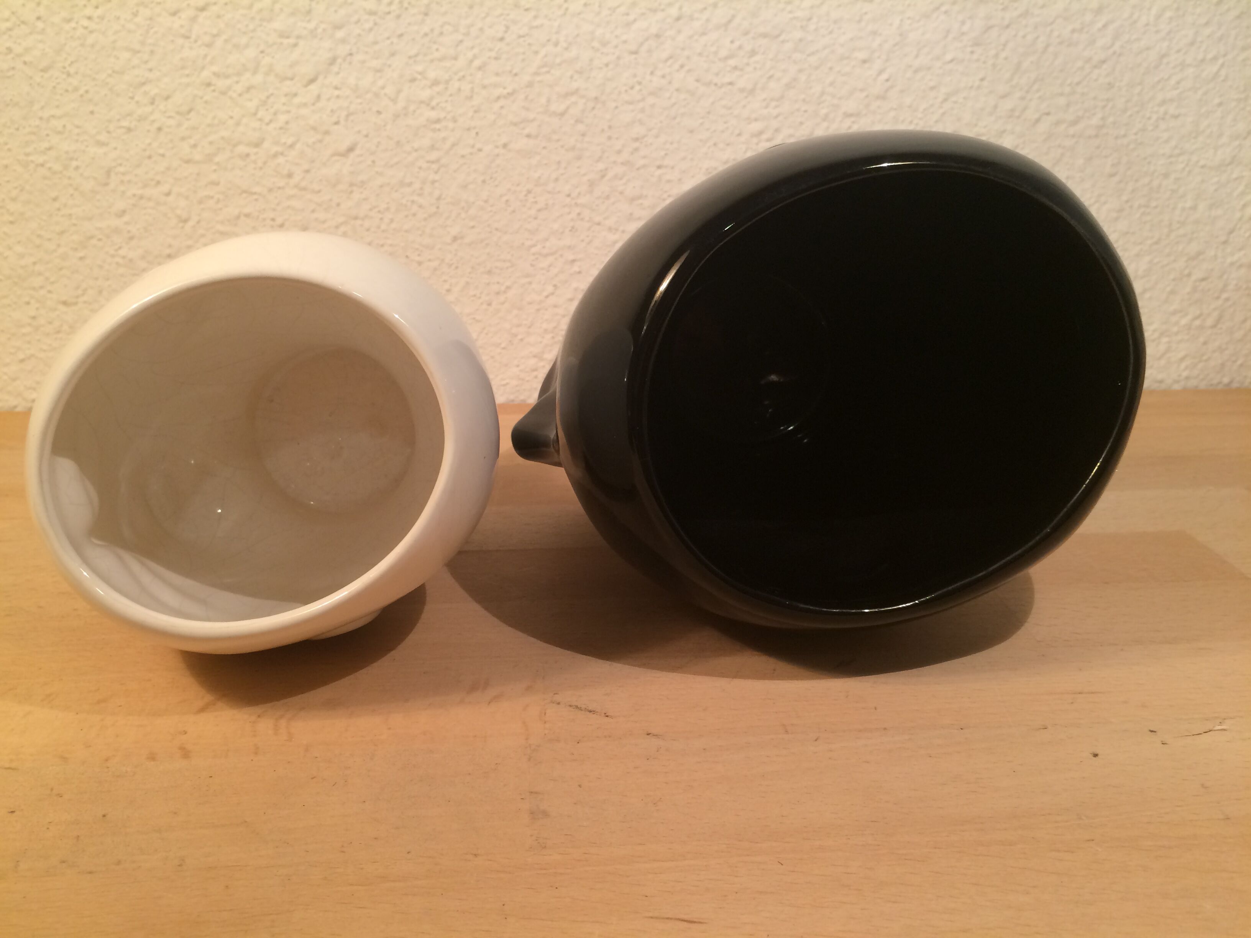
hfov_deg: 61.7
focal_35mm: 29
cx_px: 626
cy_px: 469
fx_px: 1048
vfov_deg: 48.2
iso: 50
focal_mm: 4.15
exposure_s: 1/33
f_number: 2.2
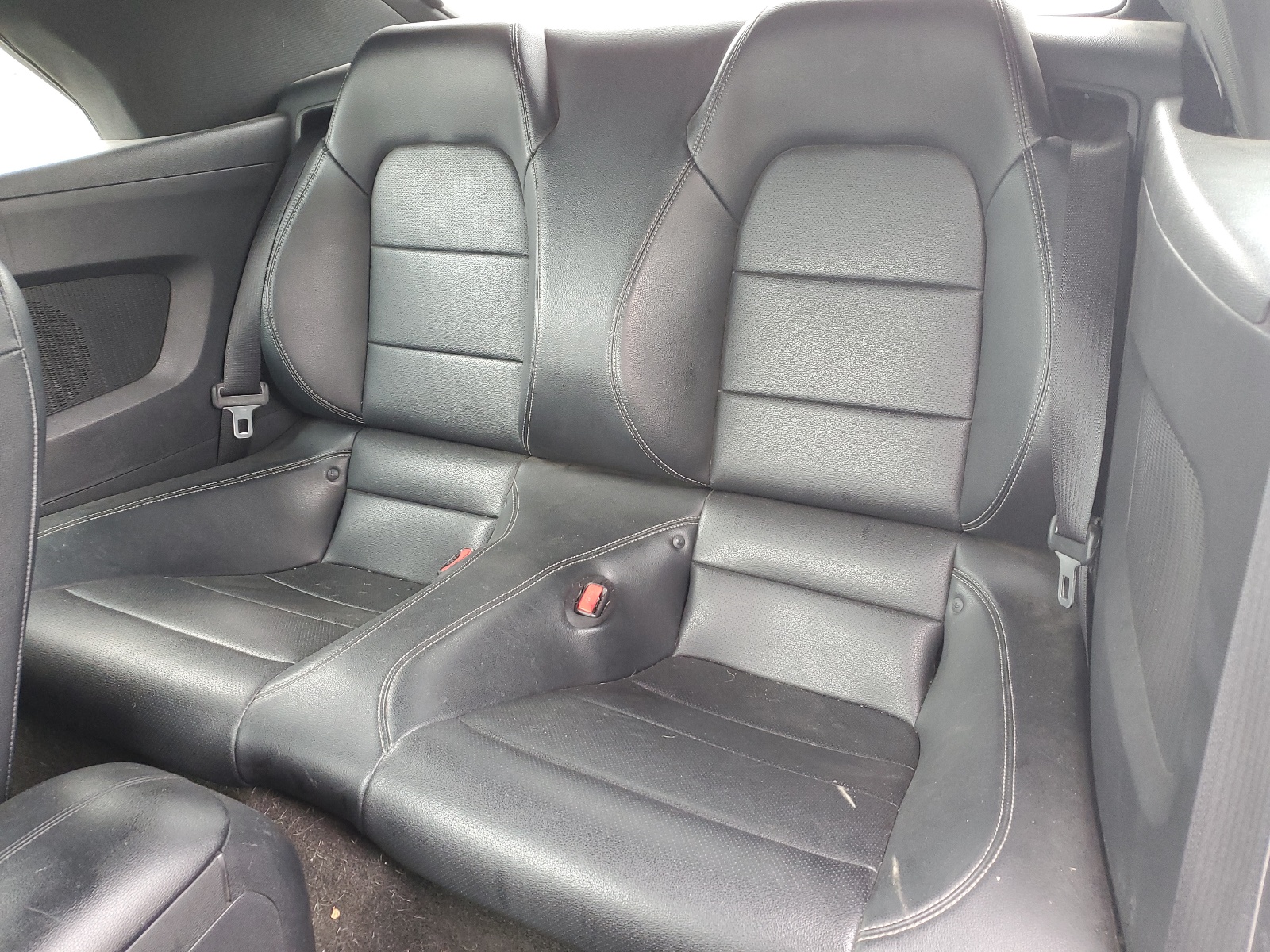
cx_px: 635
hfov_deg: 67.3
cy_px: 476
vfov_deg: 53.1
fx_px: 954
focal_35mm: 26
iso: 120
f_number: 1.5
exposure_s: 1/60.2
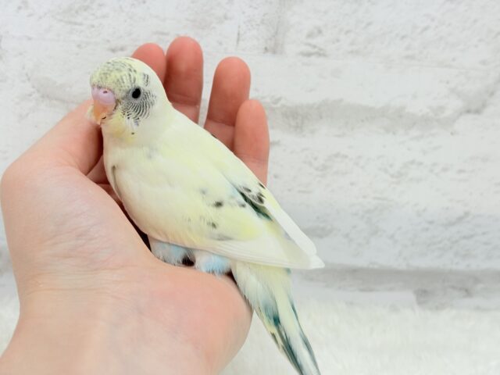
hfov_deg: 36.8
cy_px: 188
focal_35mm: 52
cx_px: 250
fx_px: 751
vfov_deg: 28.0
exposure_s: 1/50
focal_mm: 5.96
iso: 32
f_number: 1.6
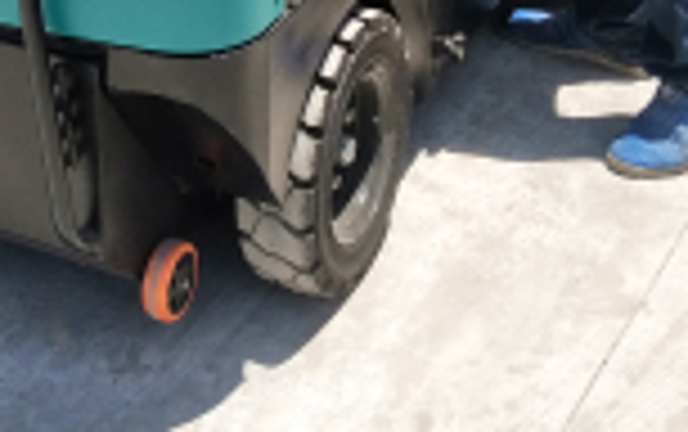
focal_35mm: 90
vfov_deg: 13.4
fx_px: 1689
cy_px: -290
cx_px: 99
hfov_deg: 22.6
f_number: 2
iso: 100
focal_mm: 3.88
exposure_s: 1/1504
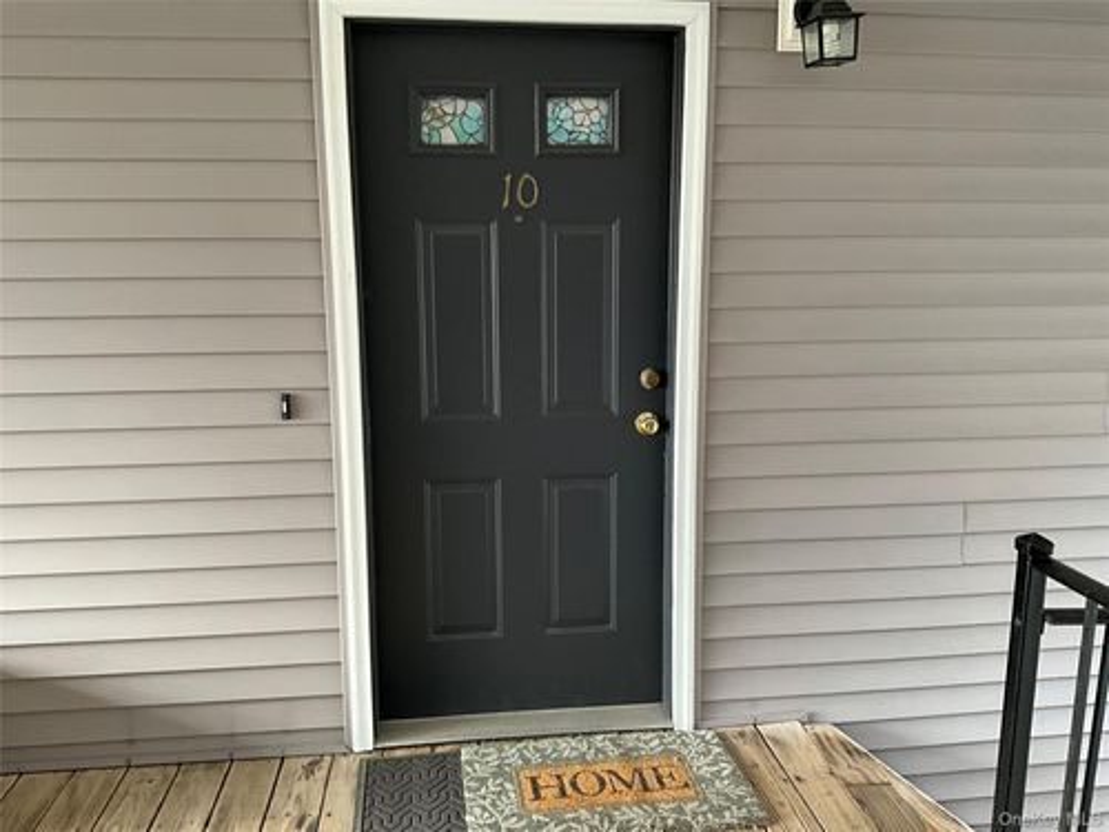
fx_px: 929
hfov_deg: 61.7
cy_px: 416
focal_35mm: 29
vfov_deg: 48.2
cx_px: 554
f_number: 1.8
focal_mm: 3
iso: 64
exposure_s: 1/77
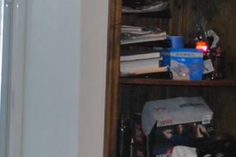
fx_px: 1502
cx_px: 15
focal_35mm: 229
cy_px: 25
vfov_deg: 6.0
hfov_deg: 8.9
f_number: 4.2
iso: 200
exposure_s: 1/60
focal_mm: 26
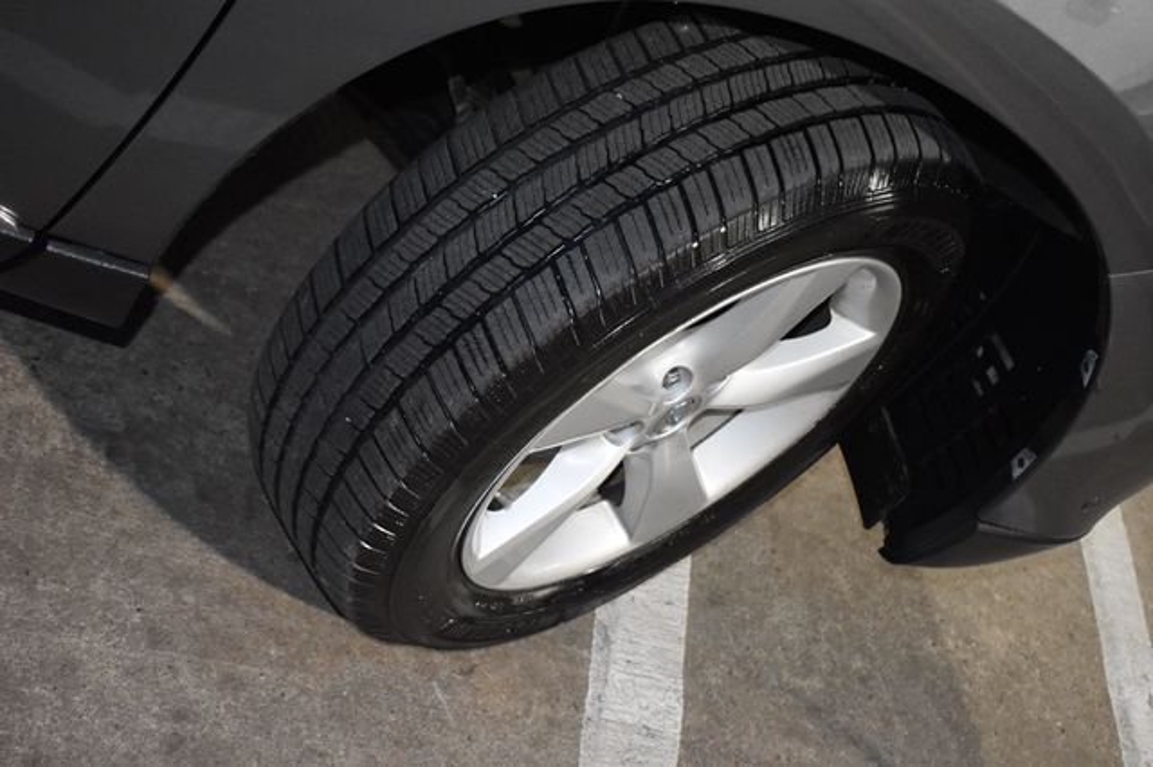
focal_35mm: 48
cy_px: 384
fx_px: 1536
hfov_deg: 41.1
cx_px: 576
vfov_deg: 28.0
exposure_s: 1/60
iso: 2500
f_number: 4.5
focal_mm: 32
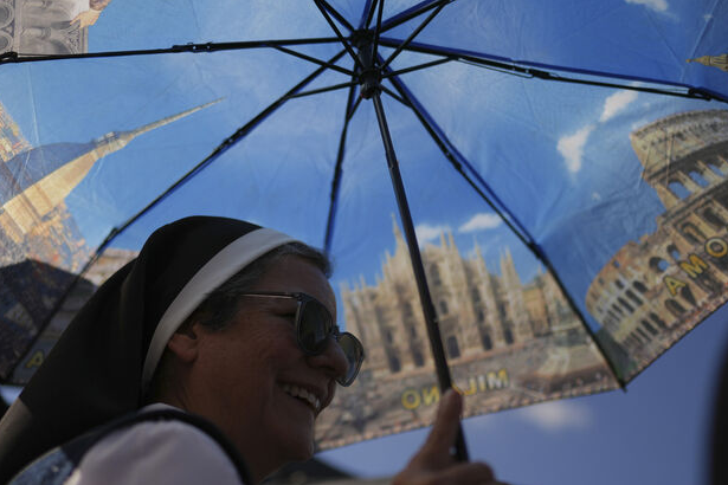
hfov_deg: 37.3
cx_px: 281
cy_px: 234
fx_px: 1072
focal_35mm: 53
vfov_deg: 25.5
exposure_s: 1/12800
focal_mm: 35
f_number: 1.4
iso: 80
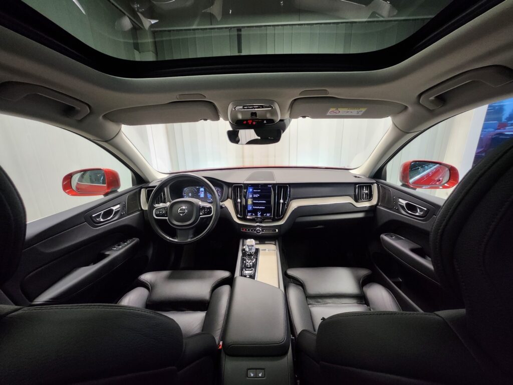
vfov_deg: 89.9
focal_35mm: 13
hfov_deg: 106.2
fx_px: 193
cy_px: 192
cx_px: 256
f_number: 2.2
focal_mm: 1.74
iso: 320
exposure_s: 1/33.3
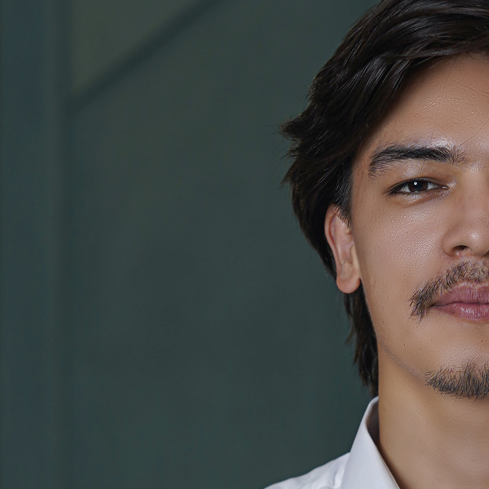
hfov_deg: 6.7
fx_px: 4139
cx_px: 461
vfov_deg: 6.7
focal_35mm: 259
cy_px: 625
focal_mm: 85
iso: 160
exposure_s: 1/125
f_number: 2.5
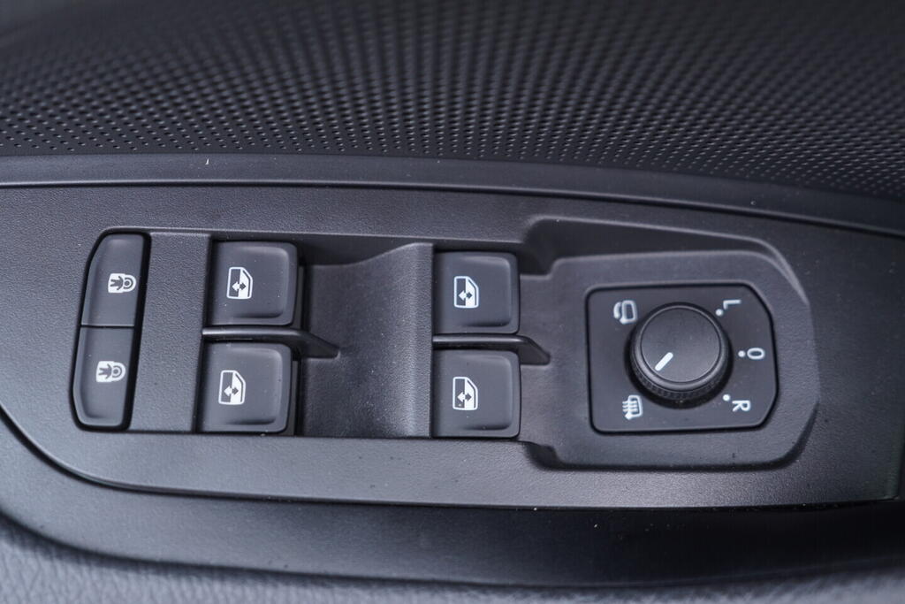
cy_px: 302
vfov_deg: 36.9
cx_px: 452
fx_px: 905
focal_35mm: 36
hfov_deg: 53.1
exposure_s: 1/40
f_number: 2.8
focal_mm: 24
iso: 400
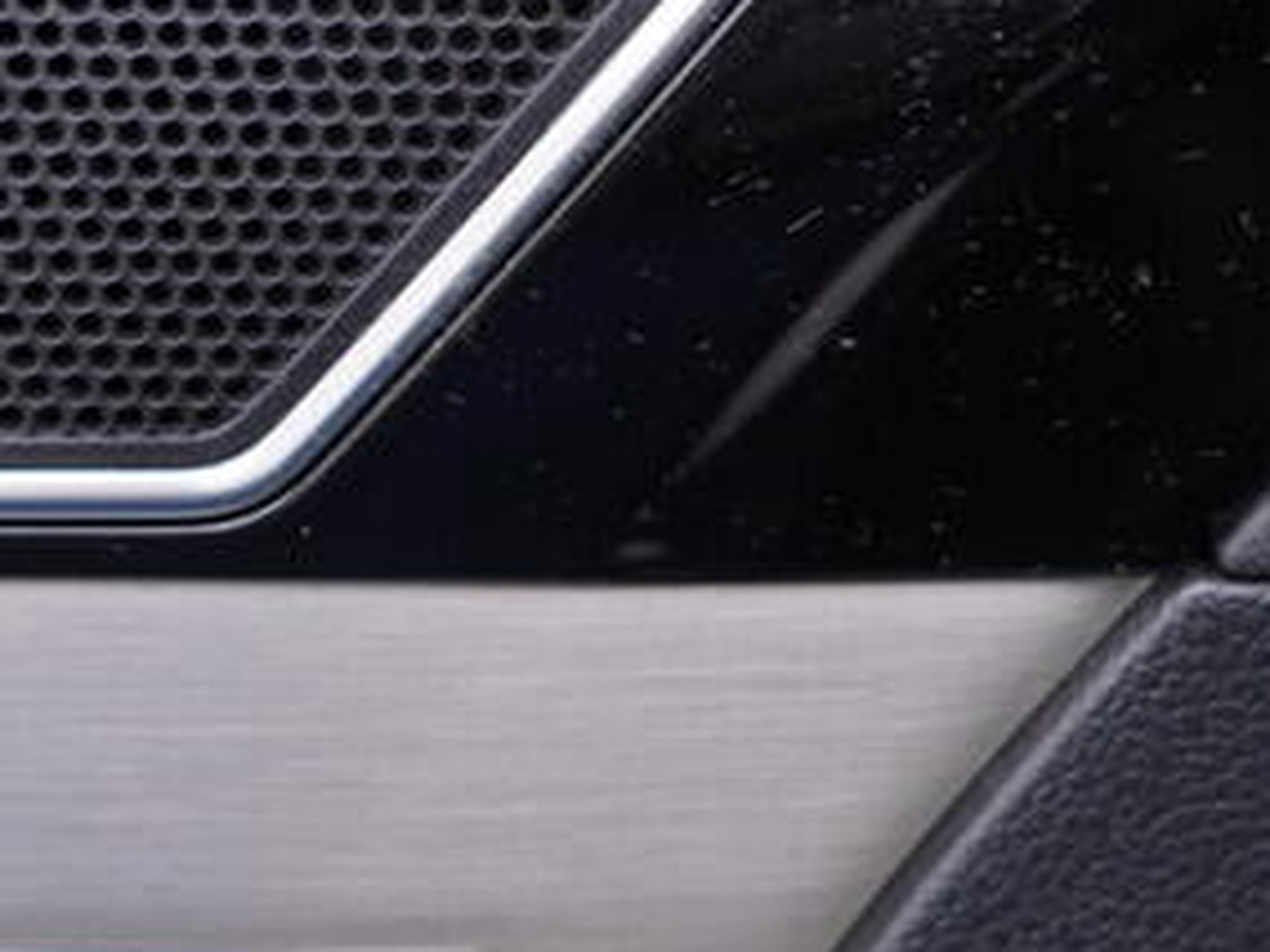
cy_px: 623
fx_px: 4586
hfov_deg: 15.2
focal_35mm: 125
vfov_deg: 11.8
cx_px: -250
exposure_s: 1/50
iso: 125
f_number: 3.2
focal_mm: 24
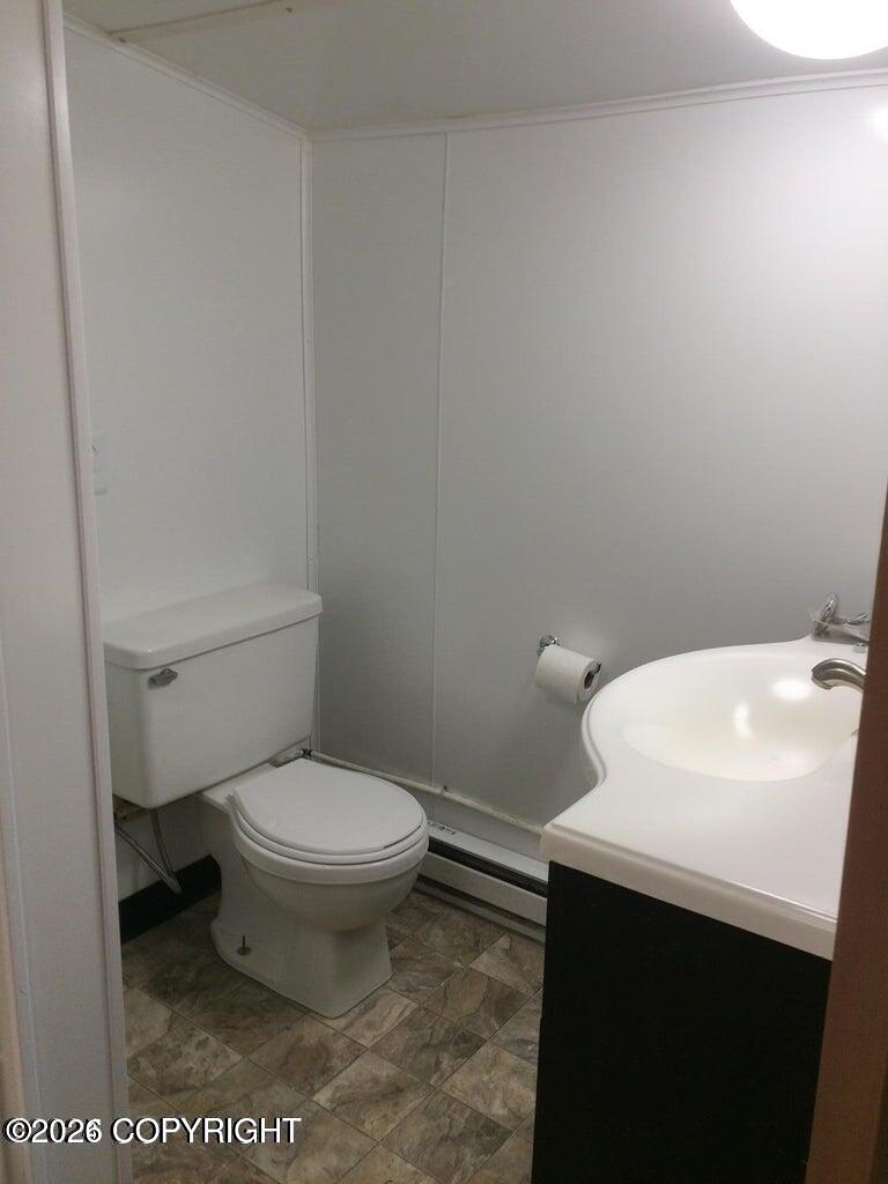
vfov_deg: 61.7
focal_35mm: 29
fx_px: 992
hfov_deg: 48.2
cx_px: 444
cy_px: 592
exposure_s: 1/60
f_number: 2.2
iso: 40
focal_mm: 4.15
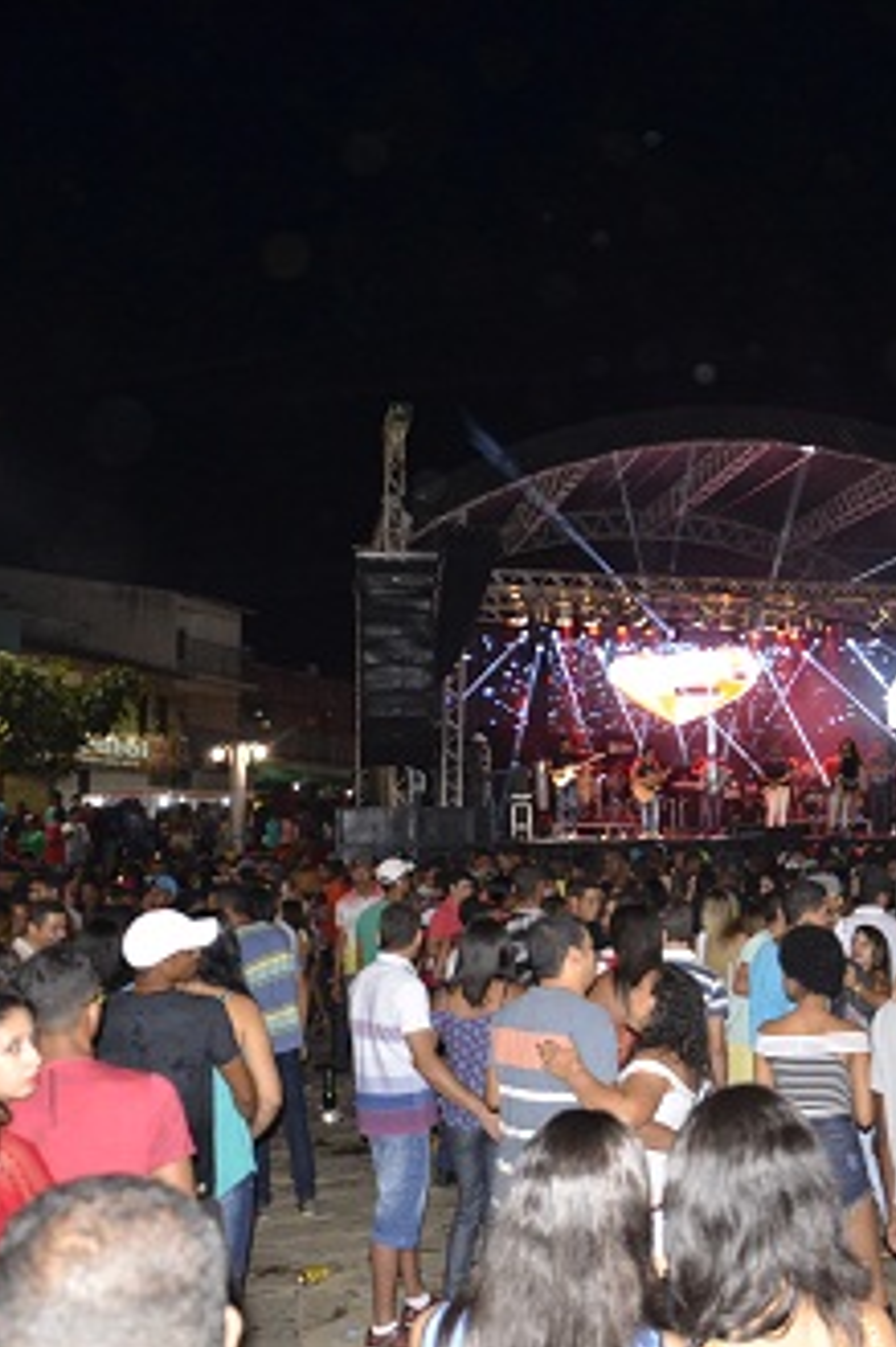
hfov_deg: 31.3
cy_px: 674
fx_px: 1532
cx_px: 781
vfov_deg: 47.4
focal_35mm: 41
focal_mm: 18
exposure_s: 1/60
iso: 800
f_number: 3.5
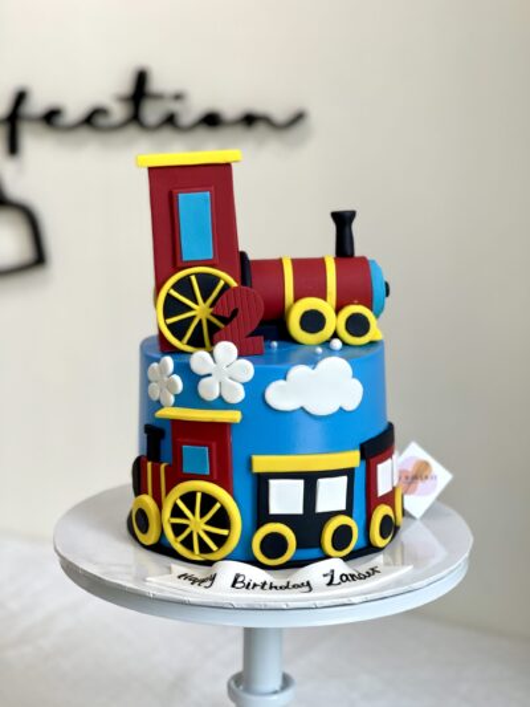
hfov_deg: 22.9
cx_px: 265
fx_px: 1306
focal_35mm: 64
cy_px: 354
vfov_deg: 30.3
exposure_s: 1/100
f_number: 2.2
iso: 50
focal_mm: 7.5
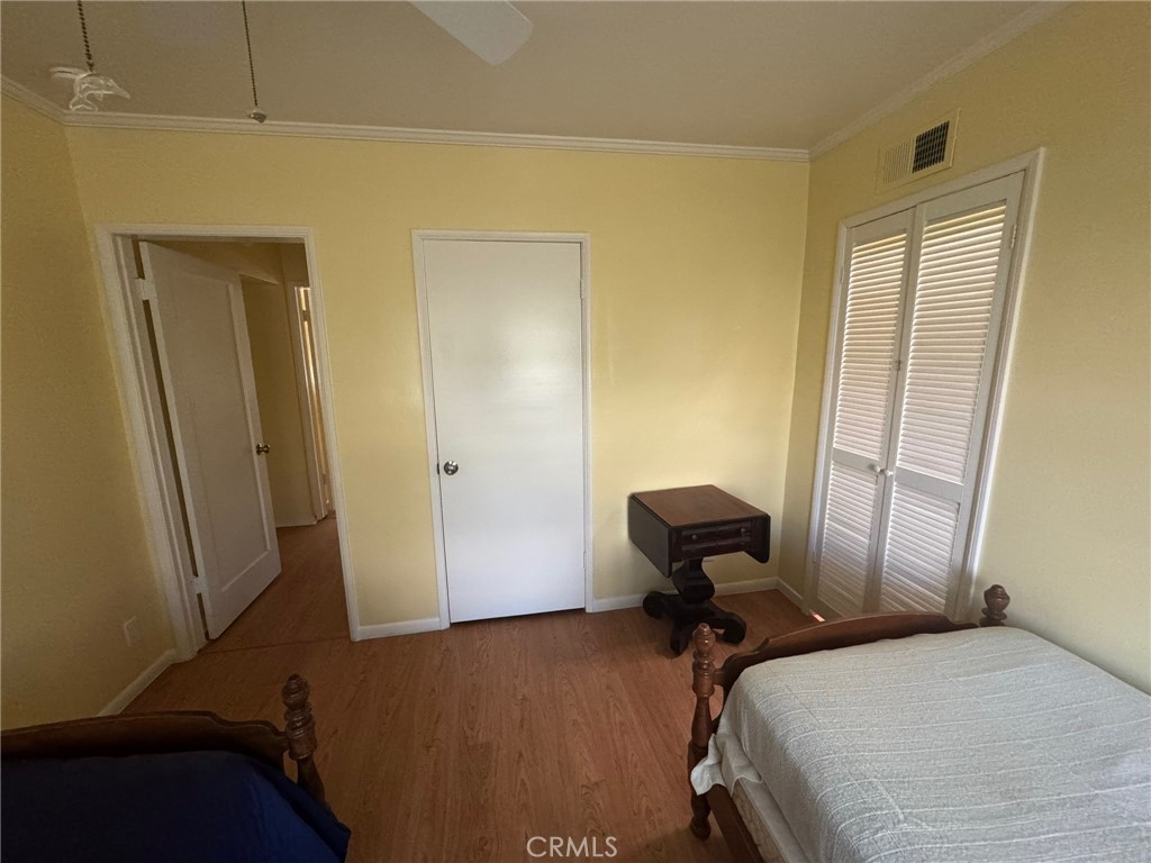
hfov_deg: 102.1
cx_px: 576
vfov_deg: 85.7
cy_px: 432
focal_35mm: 14
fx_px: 466
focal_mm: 2.22
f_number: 2.2
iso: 640
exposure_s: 1/60
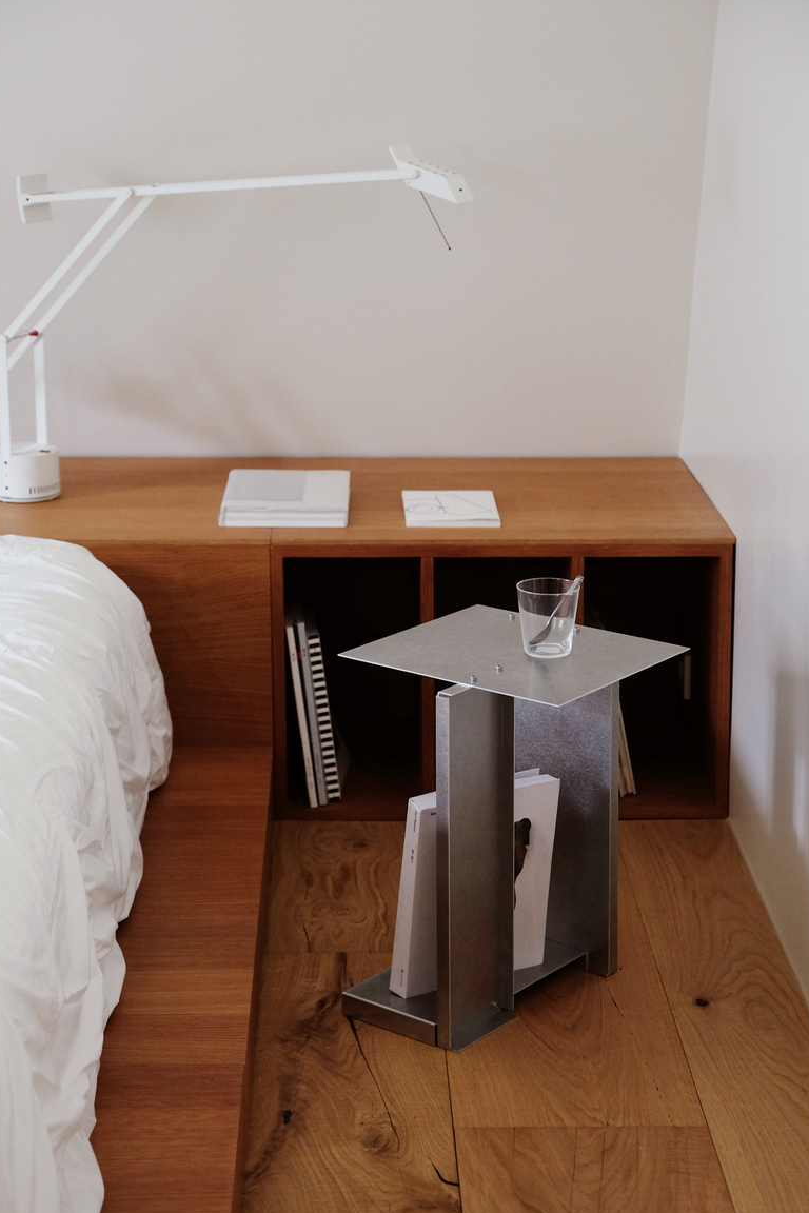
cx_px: 389
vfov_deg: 29.6
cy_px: 641
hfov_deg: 20.0
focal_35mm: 68
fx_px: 2292
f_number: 2.8
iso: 800
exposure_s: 1/26
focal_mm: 42.7
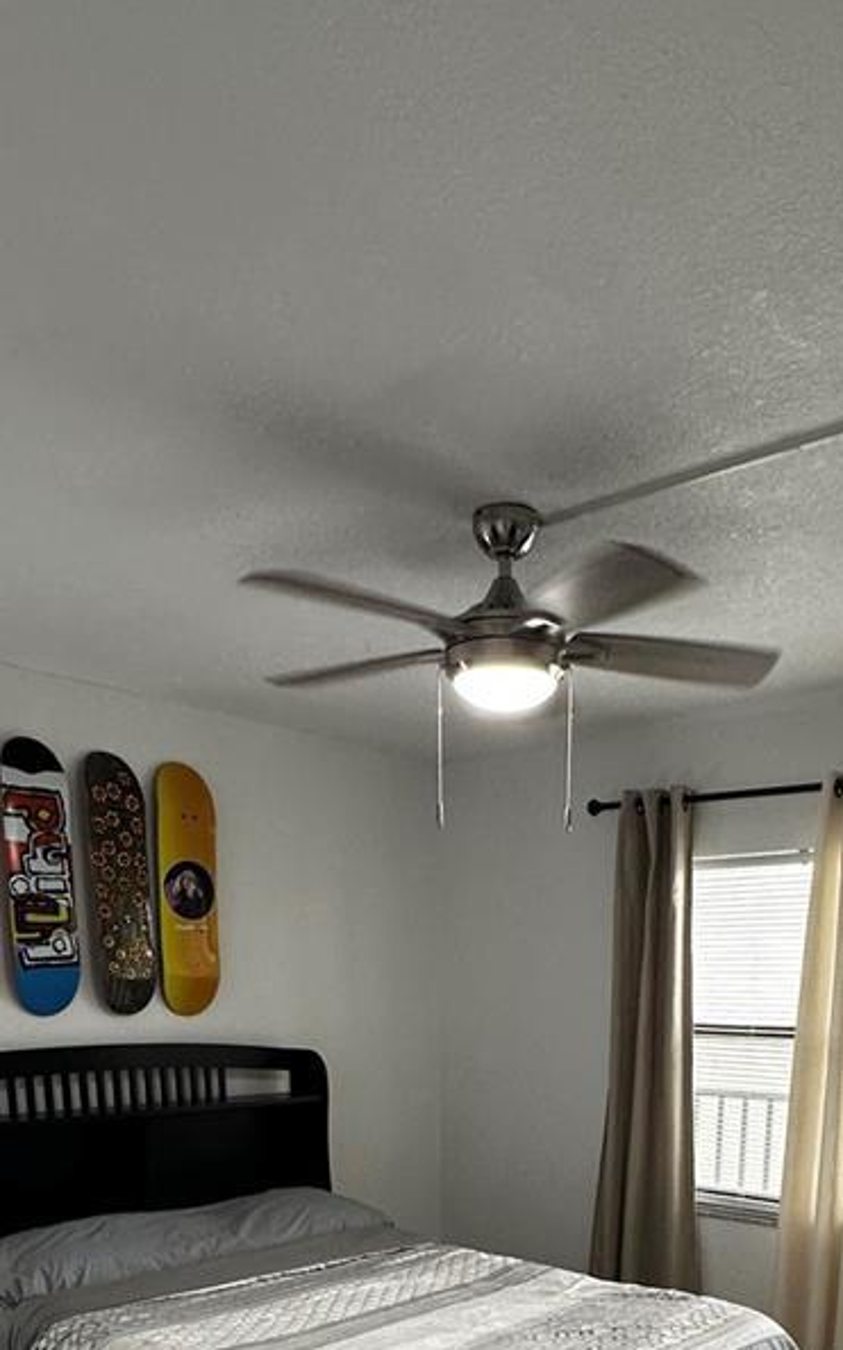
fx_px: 1103
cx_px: 514
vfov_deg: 54.2
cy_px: 1234
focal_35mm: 30
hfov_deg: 41.6
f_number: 2.2
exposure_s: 1/120
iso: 200
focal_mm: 2.22
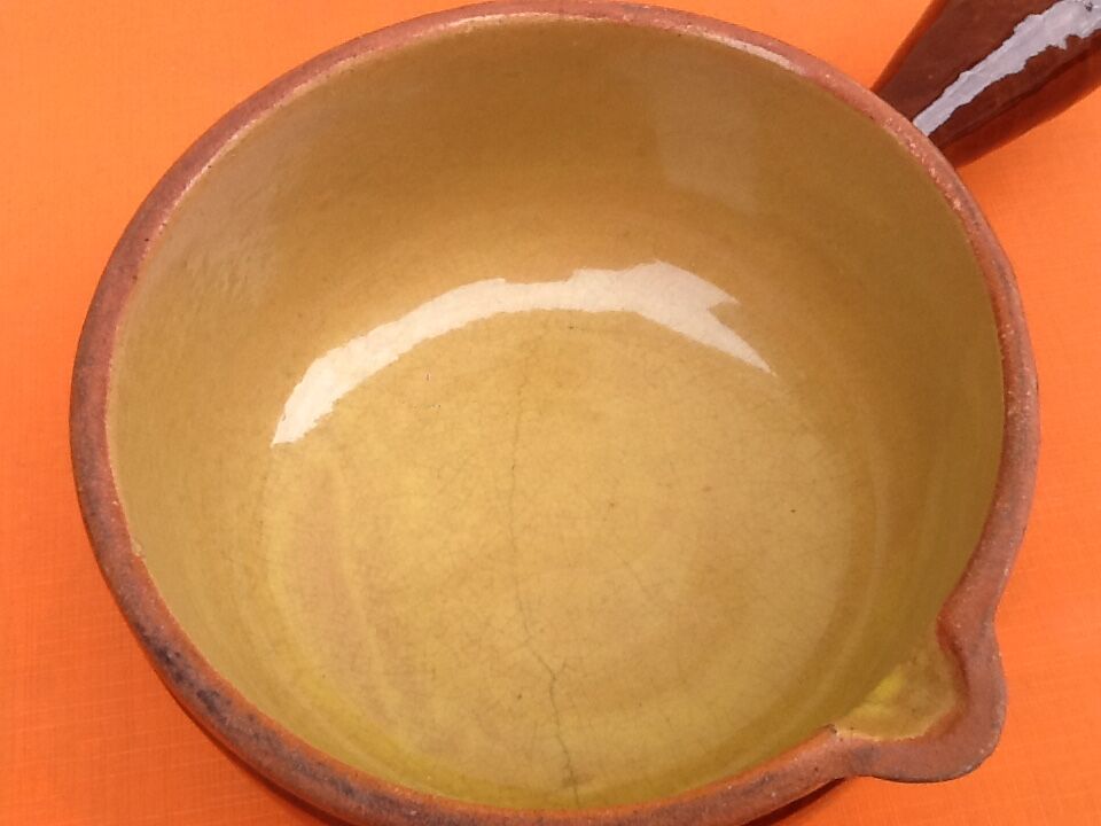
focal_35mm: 44
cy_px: 413
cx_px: 550
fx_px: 1399
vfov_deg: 32.9
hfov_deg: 42.9
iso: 40
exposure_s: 1/159
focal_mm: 2.03
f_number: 2.4
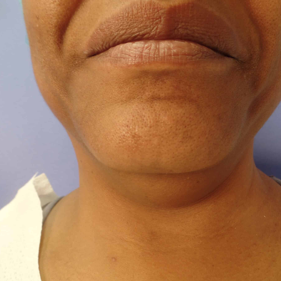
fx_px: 257
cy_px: 137
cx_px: 147
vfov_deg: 57.3
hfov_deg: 57.3
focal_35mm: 28
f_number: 2.8
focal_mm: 4.1
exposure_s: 1/30
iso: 120
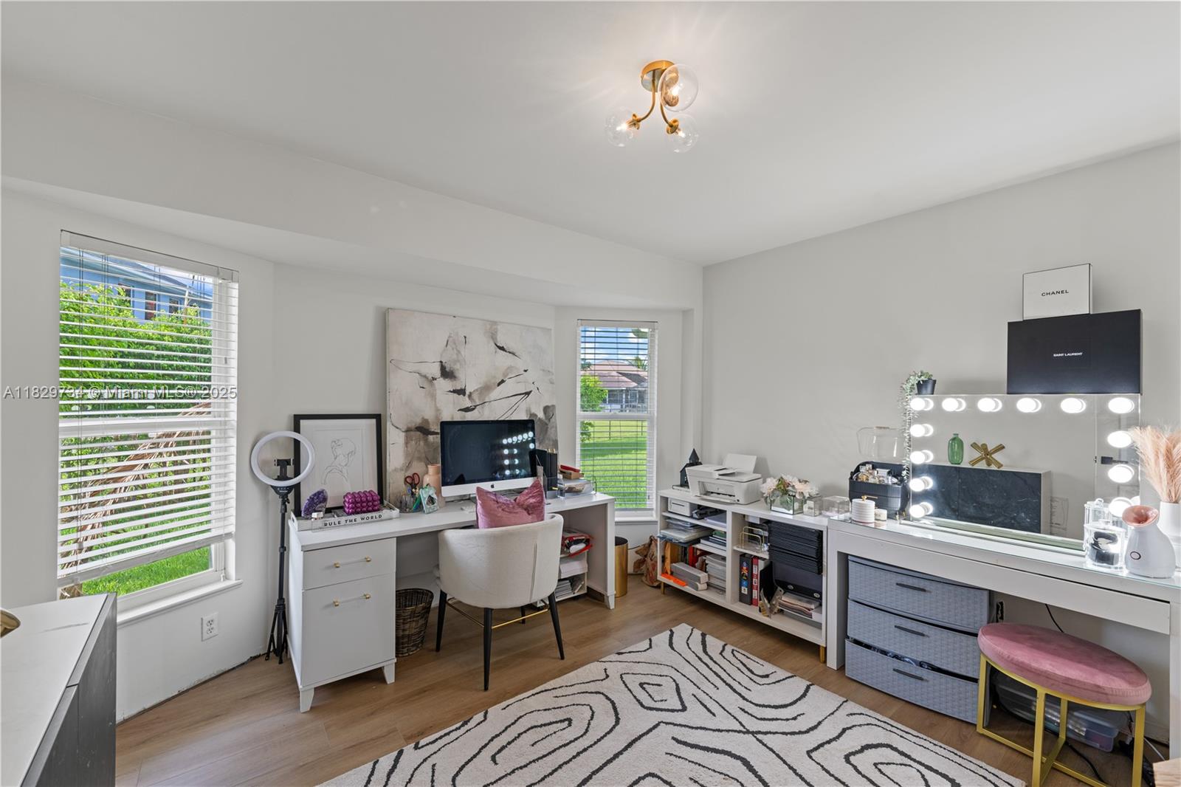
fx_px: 459
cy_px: 394
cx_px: 590
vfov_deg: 81.2
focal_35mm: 14
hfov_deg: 104.3
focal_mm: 14
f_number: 8
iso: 200
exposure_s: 1/13
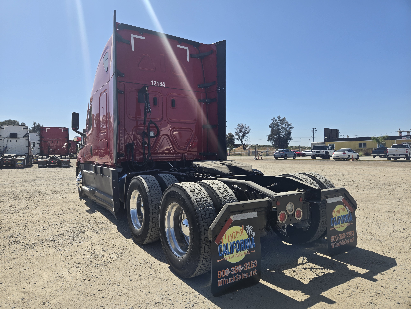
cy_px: 154
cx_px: 206
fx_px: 273
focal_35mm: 23
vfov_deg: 58.9
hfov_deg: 73.9
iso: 25
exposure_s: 1/2128
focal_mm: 5.4
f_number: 1.8
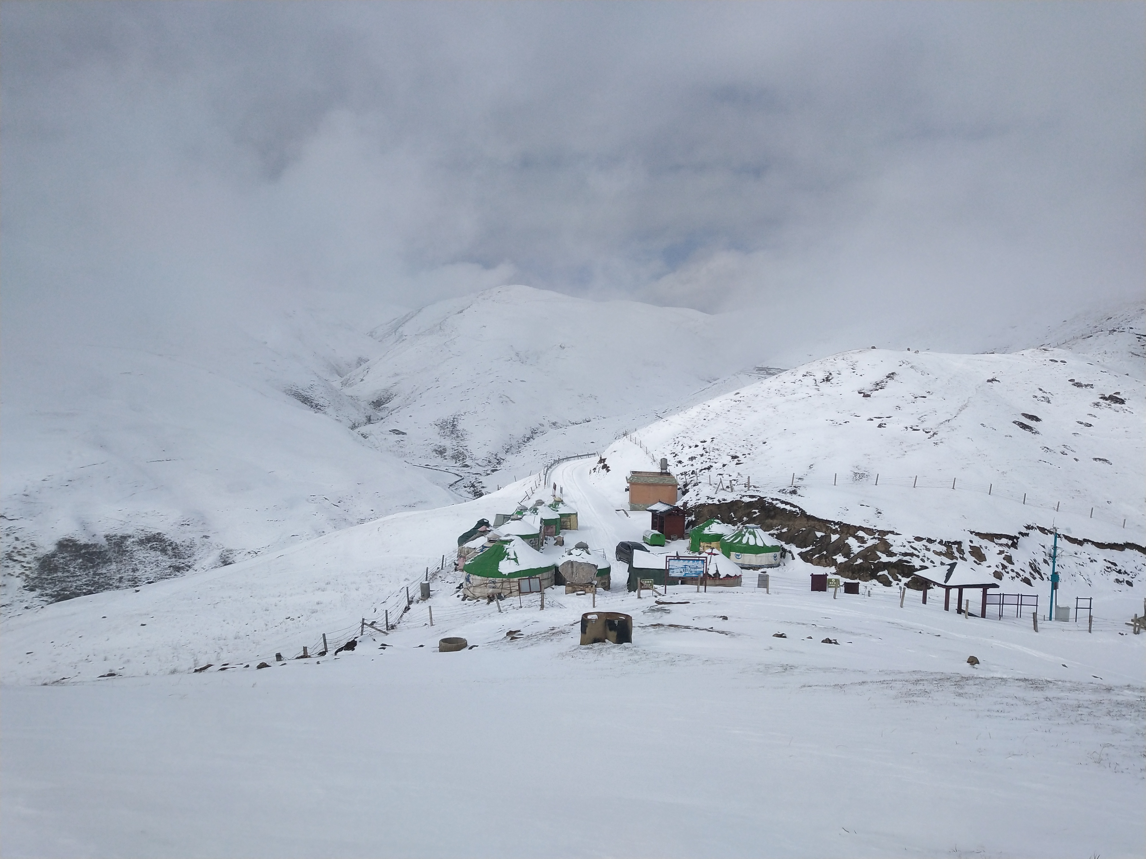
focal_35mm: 30
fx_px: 993
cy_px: 430
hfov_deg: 60.0
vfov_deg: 46.8
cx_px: 573
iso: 53
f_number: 1.8
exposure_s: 1/8722
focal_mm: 3.95
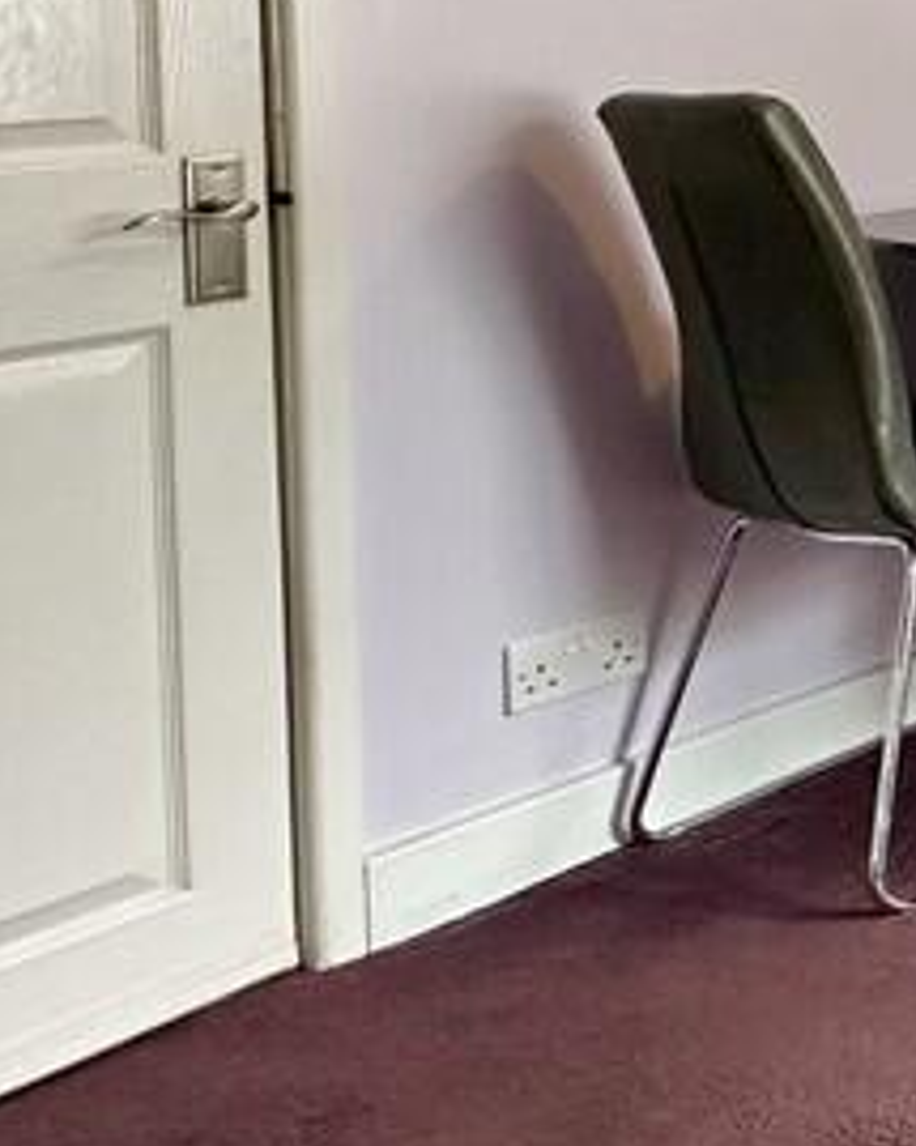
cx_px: 2032
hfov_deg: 16.7
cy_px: 38
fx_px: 1763
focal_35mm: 52
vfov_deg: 33.4
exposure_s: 1/99
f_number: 2.2
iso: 125
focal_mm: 2.22
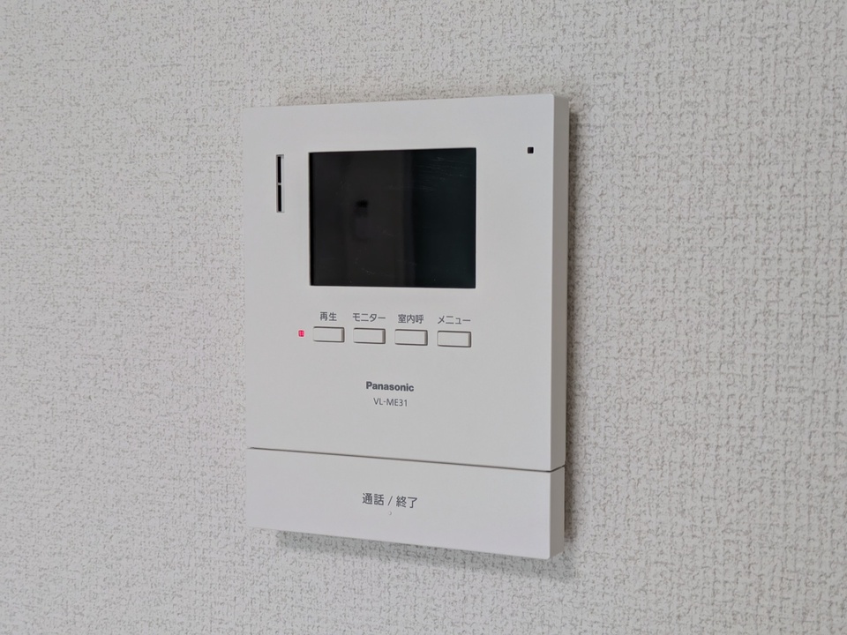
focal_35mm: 51
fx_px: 1248
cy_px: 318
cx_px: 424
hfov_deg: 37.5
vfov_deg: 28.6
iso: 88
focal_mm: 5.43
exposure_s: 1/120
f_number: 1.89
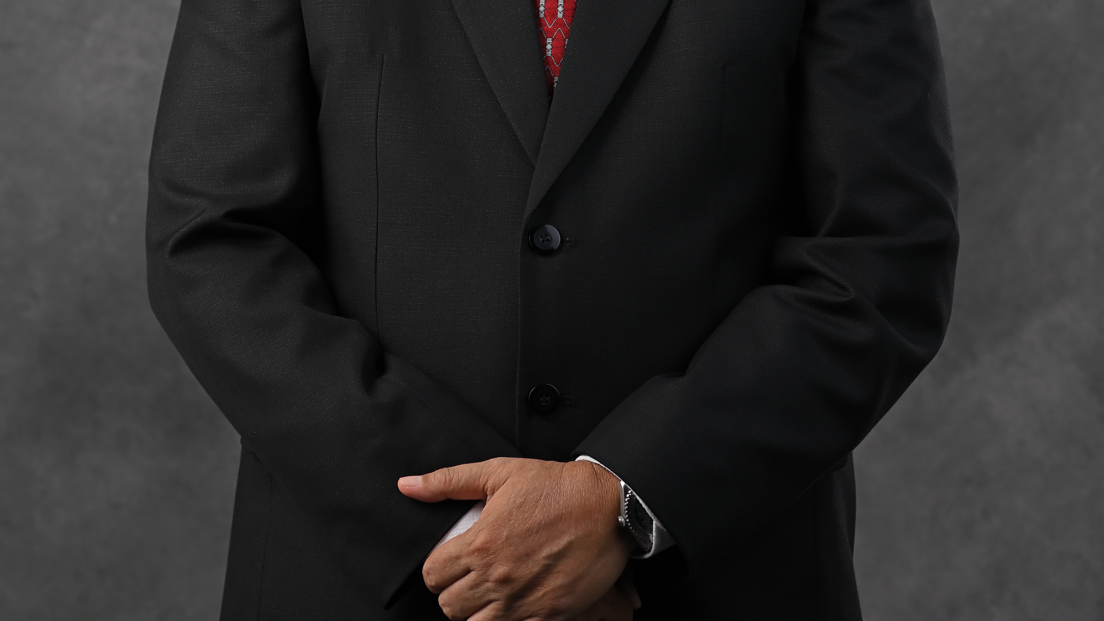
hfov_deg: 13.0
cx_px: 550
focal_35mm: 166
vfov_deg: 7.3
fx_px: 4860
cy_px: -106
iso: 125
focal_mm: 105
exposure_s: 1/100
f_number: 7.1
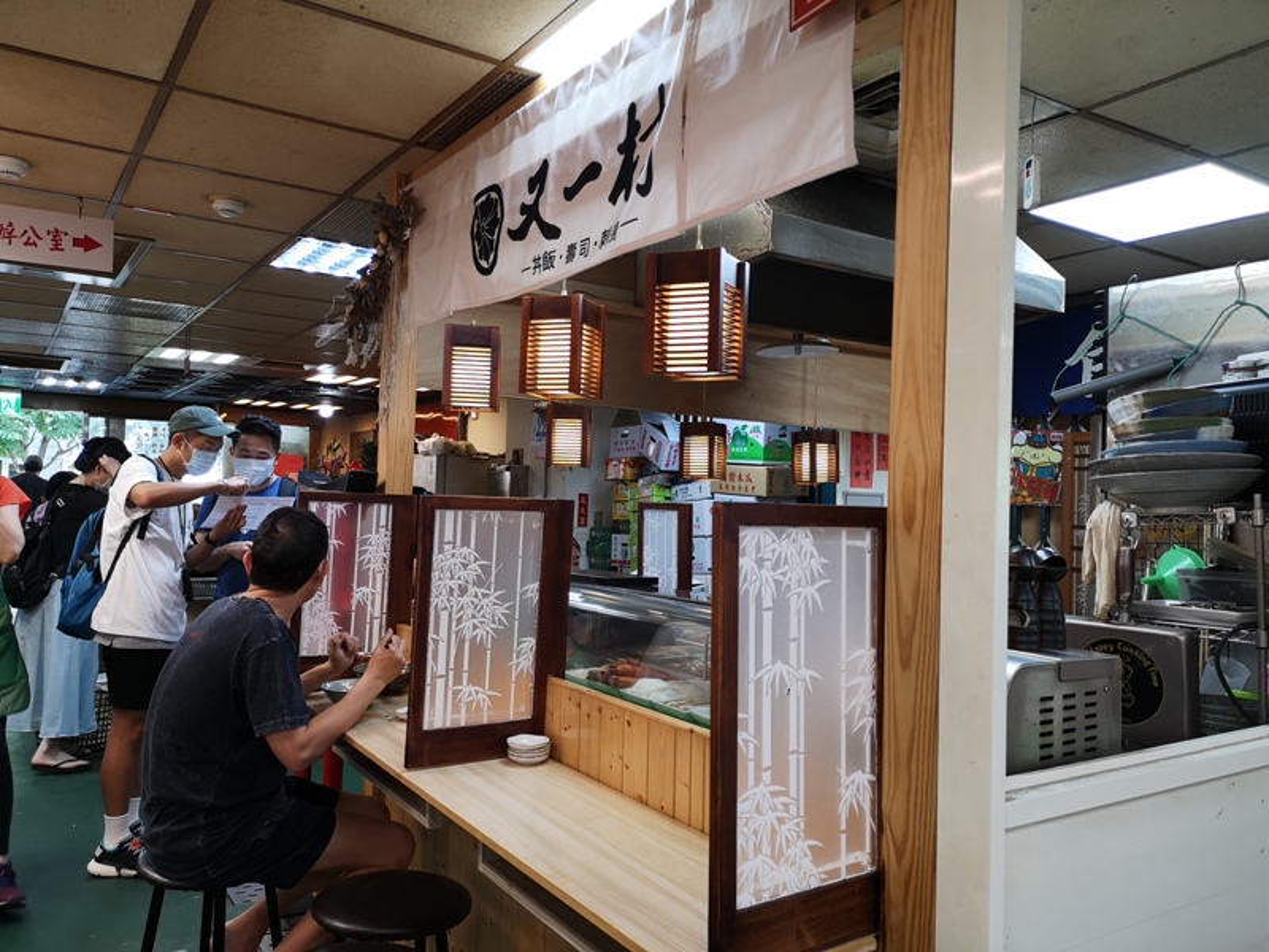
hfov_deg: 65.3
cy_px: 476
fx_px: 990
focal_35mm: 27
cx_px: 634
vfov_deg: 51.4
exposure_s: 1/60
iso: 125
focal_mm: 3.95
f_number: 1.8
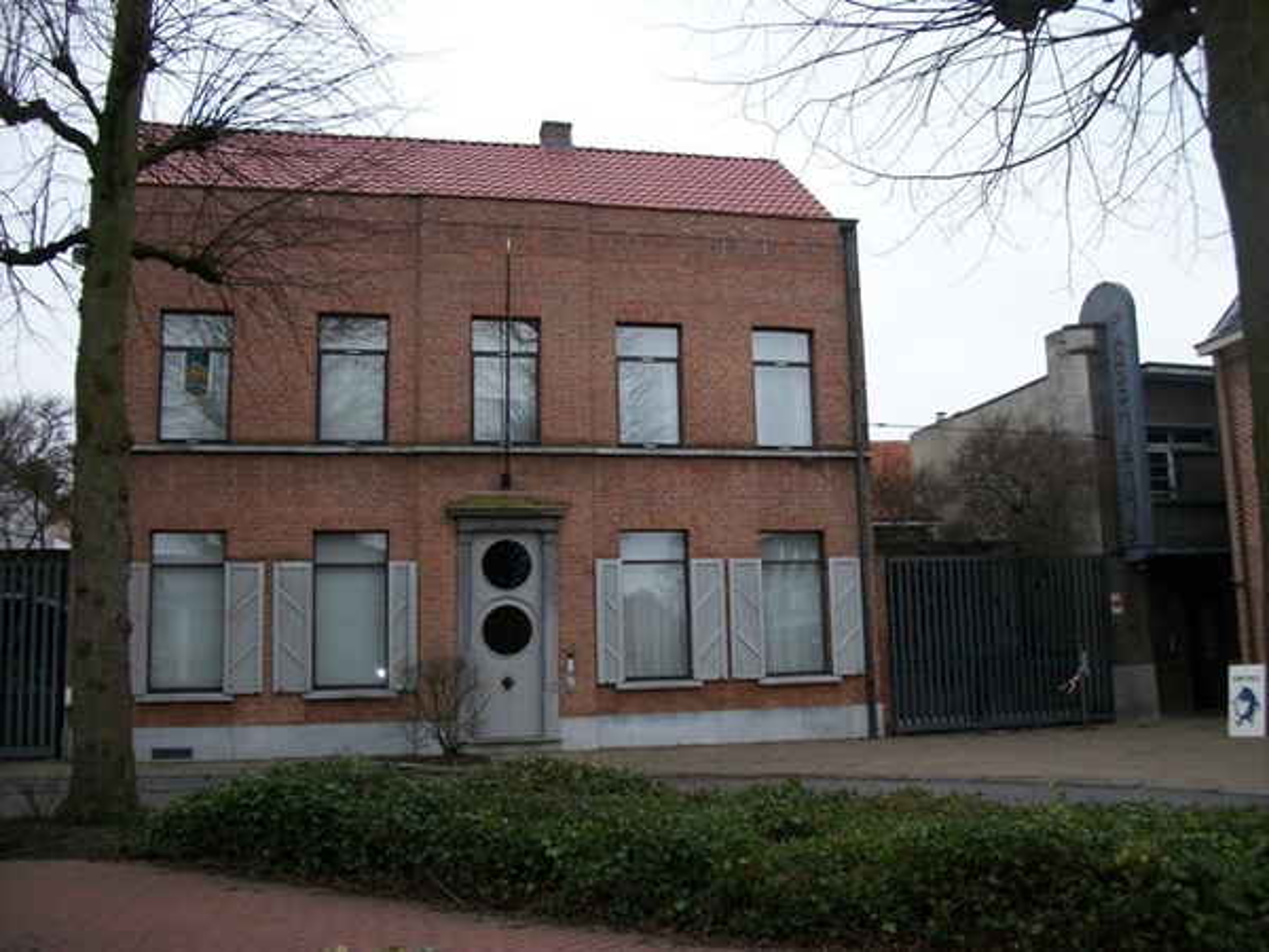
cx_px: 634
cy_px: 476
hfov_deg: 56.8
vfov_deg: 44.2
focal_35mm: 32
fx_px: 1173
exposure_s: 1/125
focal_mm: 5.7
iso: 80
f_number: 2.9
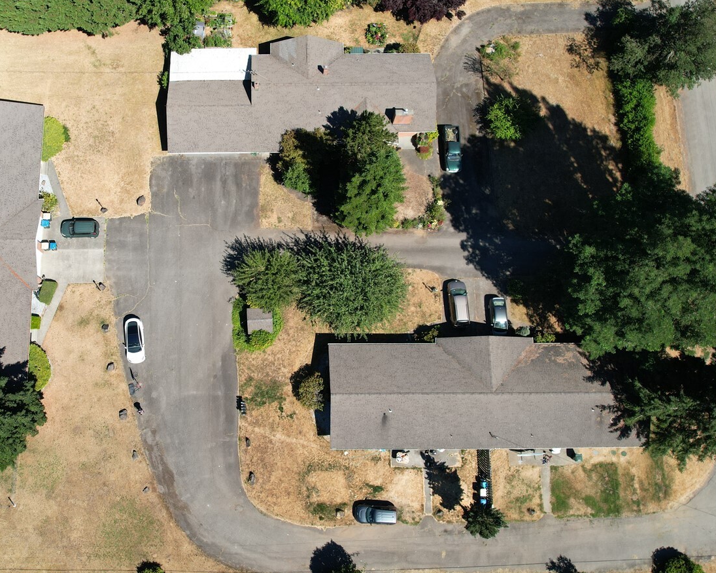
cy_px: 262
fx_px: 678
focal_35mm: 32
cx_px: 271
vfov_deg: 45.7
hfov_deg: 55.1
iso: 100
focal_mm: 8.38
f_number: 2.8
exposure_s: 1/1250
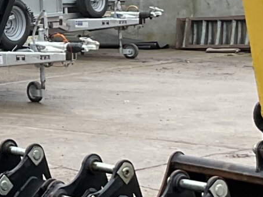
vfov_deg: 8.9
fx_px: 1261
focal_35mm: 166
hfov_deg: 11.2
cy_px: 1
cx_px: -181
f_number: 1.8
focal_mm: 3
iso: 20
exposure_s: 1/100
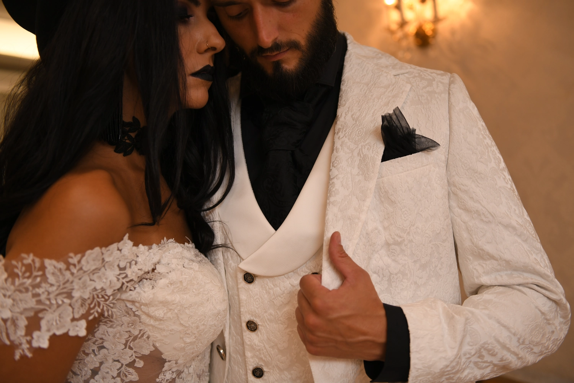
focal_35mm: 38
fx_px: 606
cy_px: 192
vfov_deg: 35.1
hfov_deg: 50.7
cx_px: 287
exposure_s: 1/250
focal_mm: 38
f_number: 2.8
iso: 500
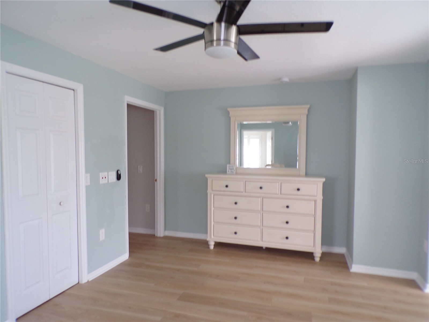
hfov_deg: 71.6
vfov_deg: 56.8
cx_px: 214
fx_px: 297
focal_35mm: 24
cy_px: 161
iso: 176
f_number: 3
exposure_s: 1/34
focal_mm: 4.3
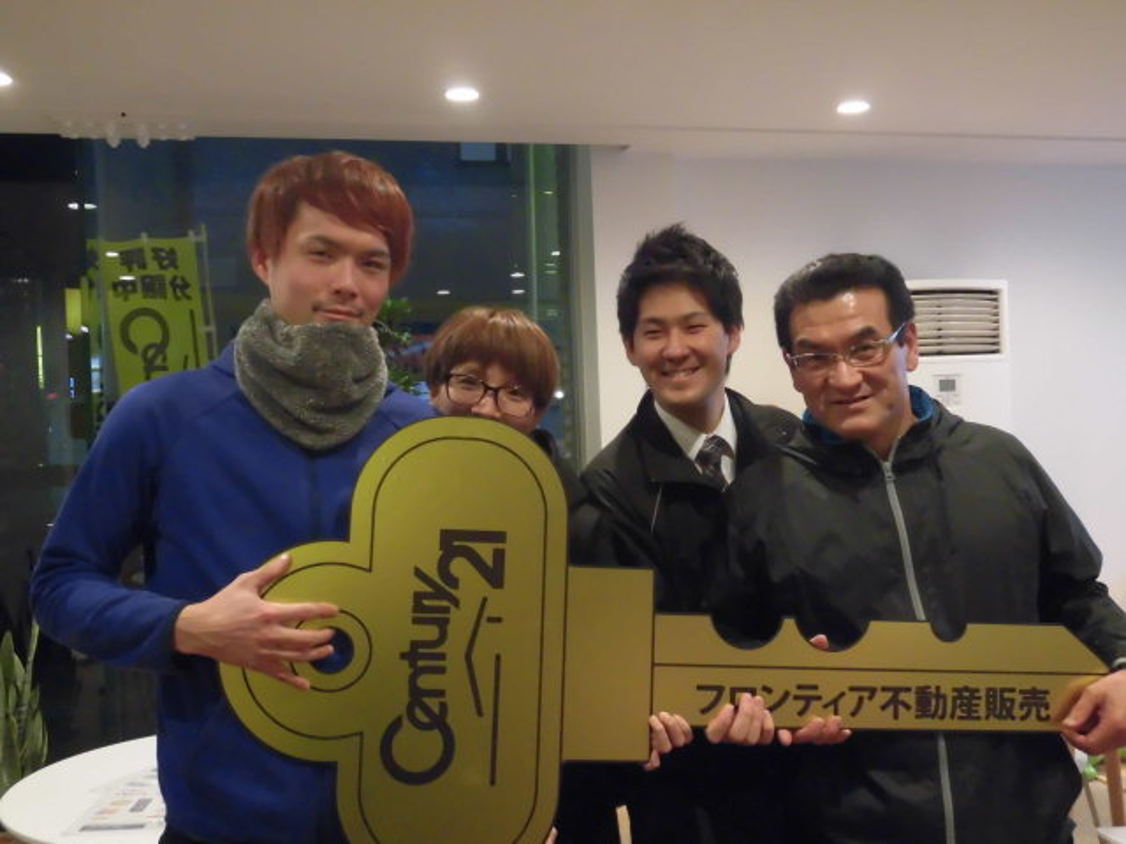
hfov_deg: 49.0
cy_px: 422
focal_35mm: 38
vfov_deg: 37.7
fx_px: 1236
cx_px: 563
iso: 640
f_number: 3.7
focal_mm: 6.77
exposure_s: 1/40
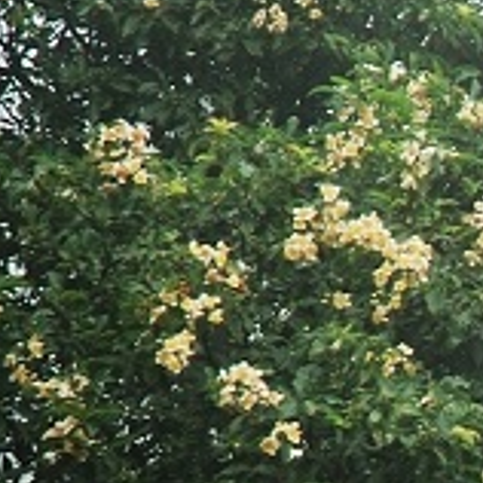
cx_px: 1174
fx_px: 7135
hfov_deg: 3.8
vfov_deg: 3.9
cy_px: 628
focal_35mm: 452
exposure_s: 1/100
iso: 100
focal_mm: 70
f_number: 4.5
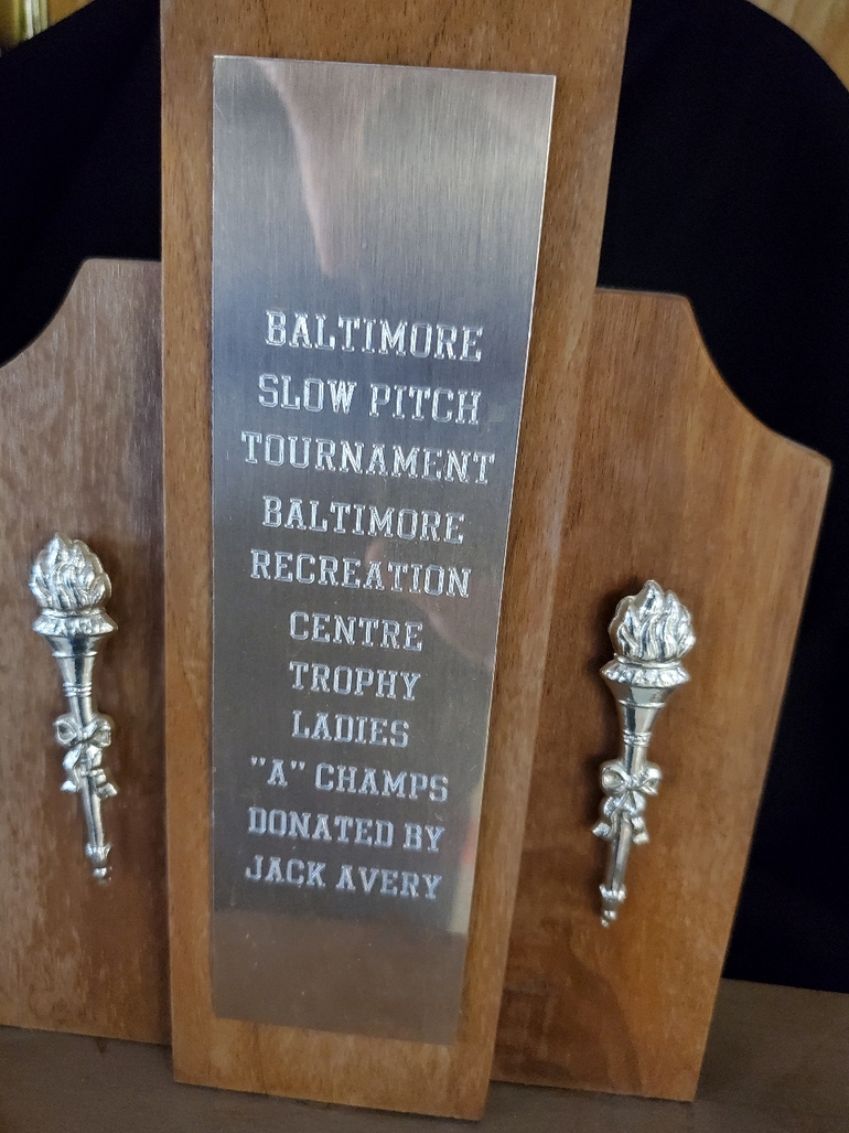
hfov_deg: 51.3
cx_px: 422
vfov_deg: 65.3
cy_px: 581
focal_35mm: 27
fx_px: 883
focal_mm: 4.3
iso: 640
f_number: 1.5
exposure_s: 1/33
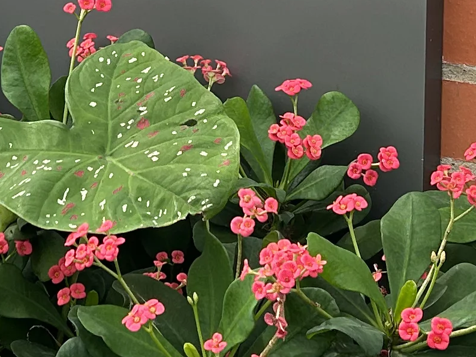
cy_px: -95
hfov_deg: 14.9
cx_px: 103
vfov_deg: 11.0
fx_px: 1816
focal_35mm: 132
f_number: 1.5
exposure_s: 1/1266
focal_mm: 5.7
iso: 50
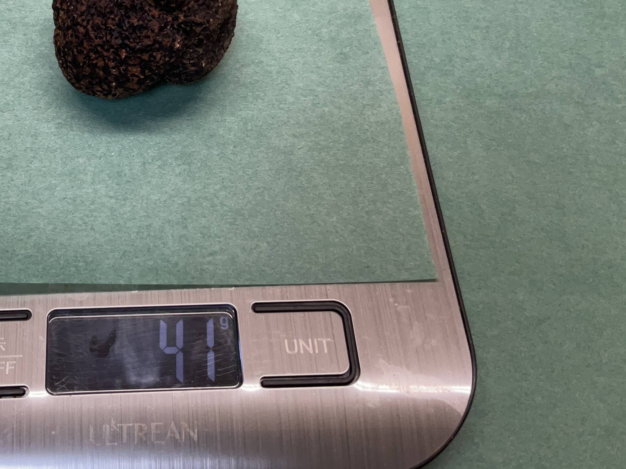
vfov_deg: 27.2
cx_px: 165
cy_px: 119
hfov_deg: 35.5
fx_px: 959
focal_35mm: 53
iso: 50
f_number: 1.8
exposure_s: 1/120
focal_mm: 3
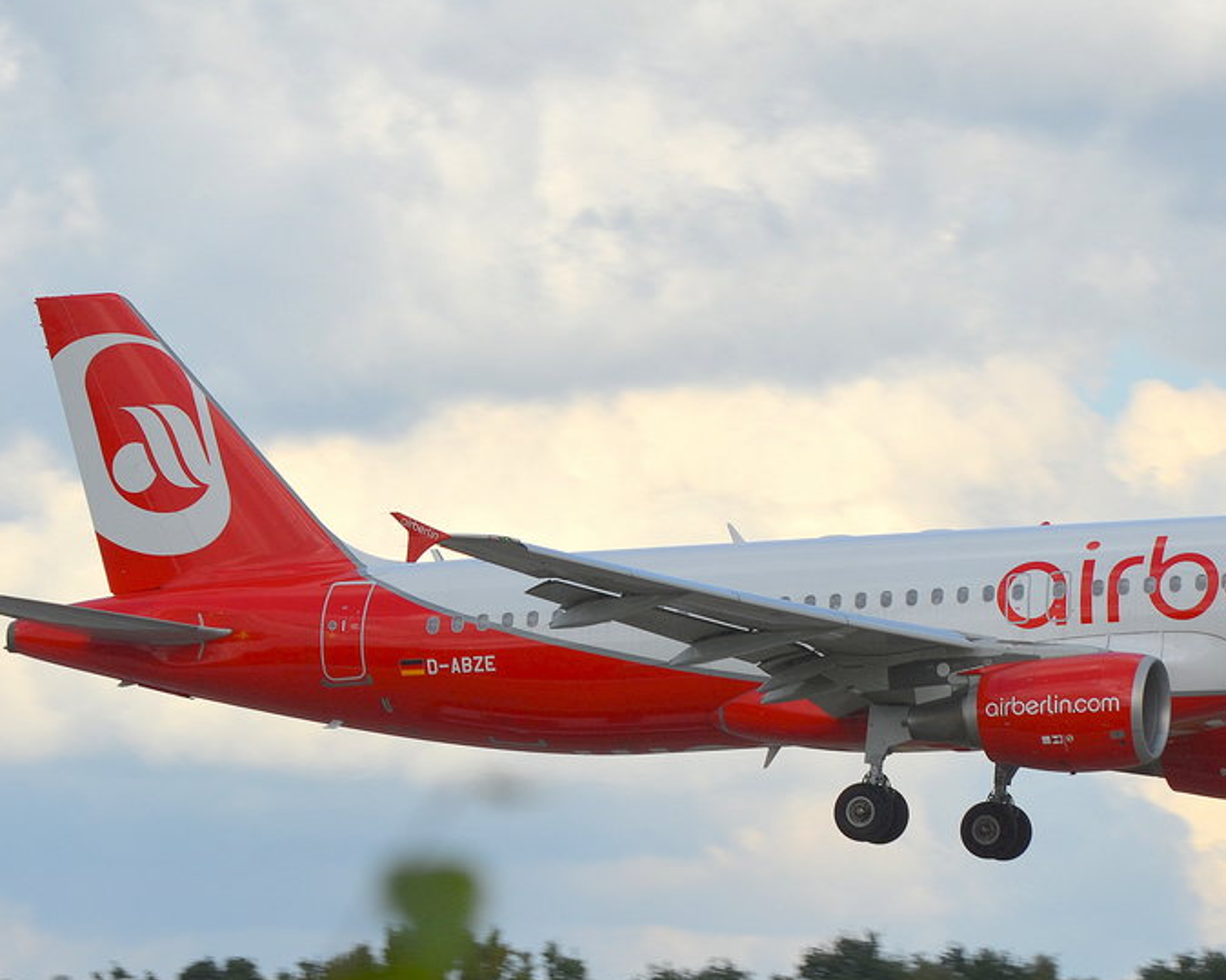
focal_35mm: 280
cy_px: 411
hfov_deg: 6.9
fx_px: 10158
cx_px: 990
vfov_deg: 5.5
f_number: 10
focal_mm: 112
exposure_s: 1/400
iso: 100
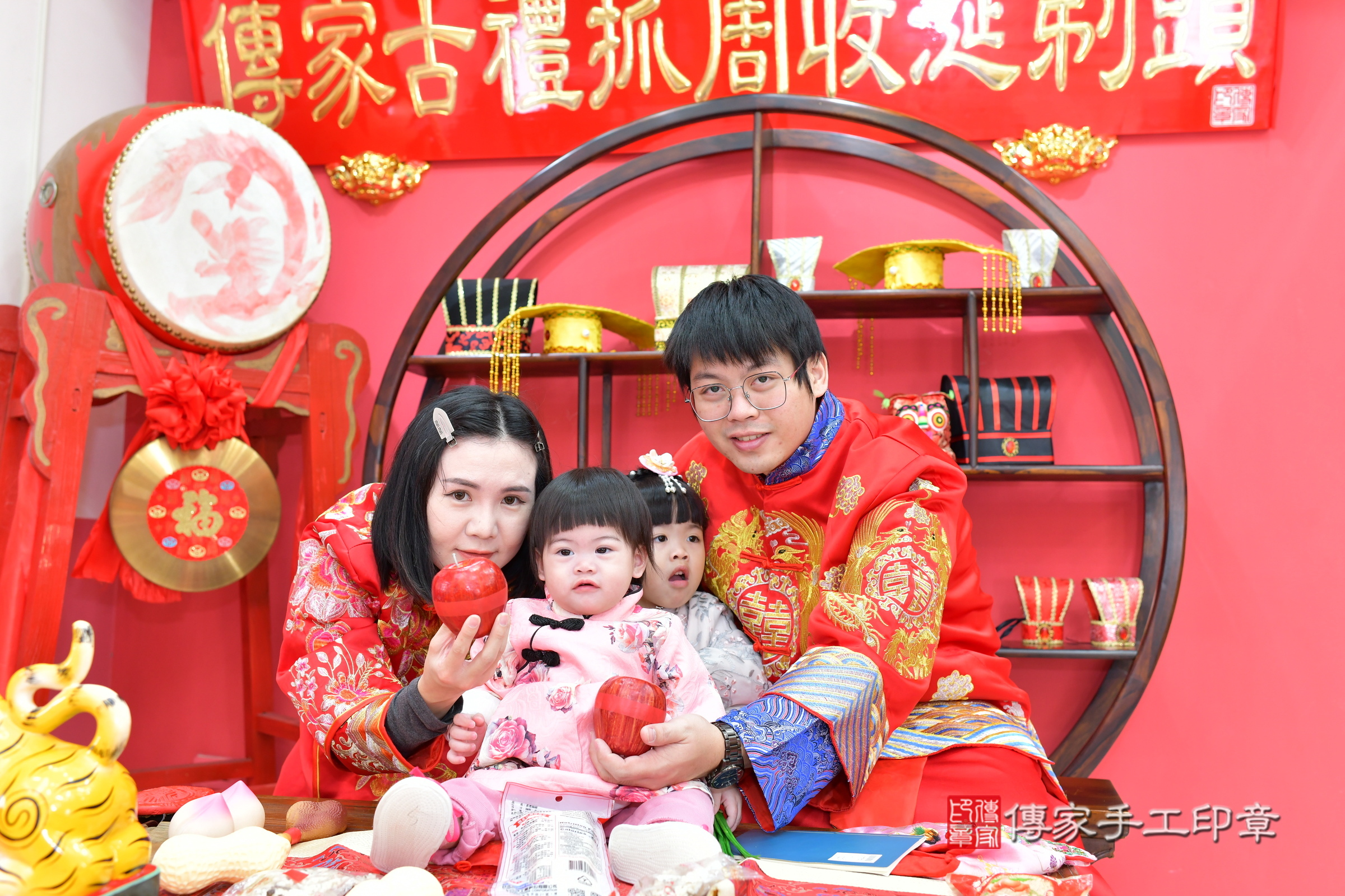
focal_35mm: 35
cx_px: 672
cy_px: 448
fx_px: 1308
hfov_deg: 54.4
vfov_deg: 37.9
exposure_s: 1/200
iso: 800
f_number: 4.5
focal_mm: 35
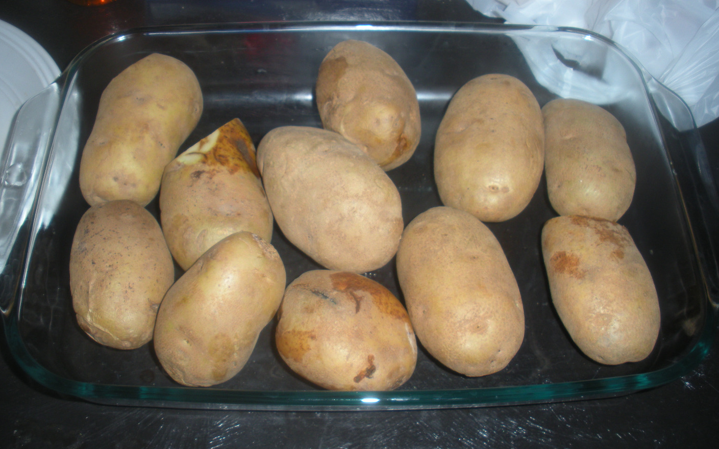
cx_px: 357
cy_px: 232
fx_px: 764
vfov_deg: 32.8
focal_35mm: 39
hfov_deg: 50.4
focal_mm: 6.3
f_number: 3.5
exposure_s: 1/60
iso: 64
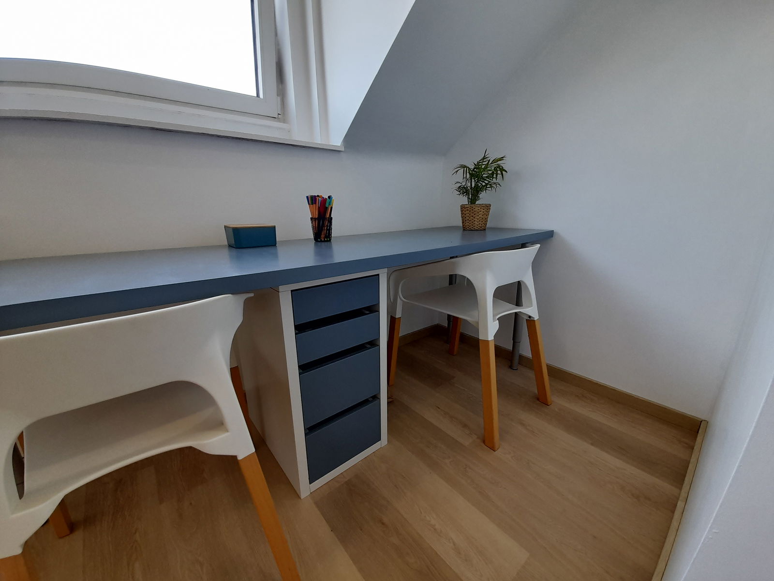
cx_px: 387
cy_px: 290
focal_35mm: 13
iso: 50
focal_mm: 1.42
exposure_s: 1/50
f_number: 2.2
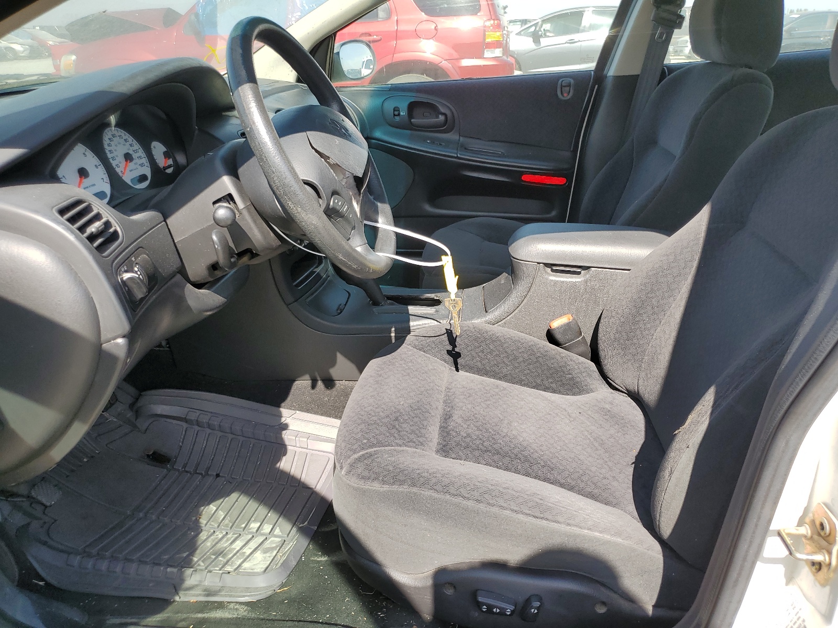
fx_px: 629
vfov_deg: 53.1
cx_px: 419
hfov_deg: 67.3
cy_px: 314
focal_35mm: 26
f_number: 1.5
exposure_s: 1/833
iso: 50
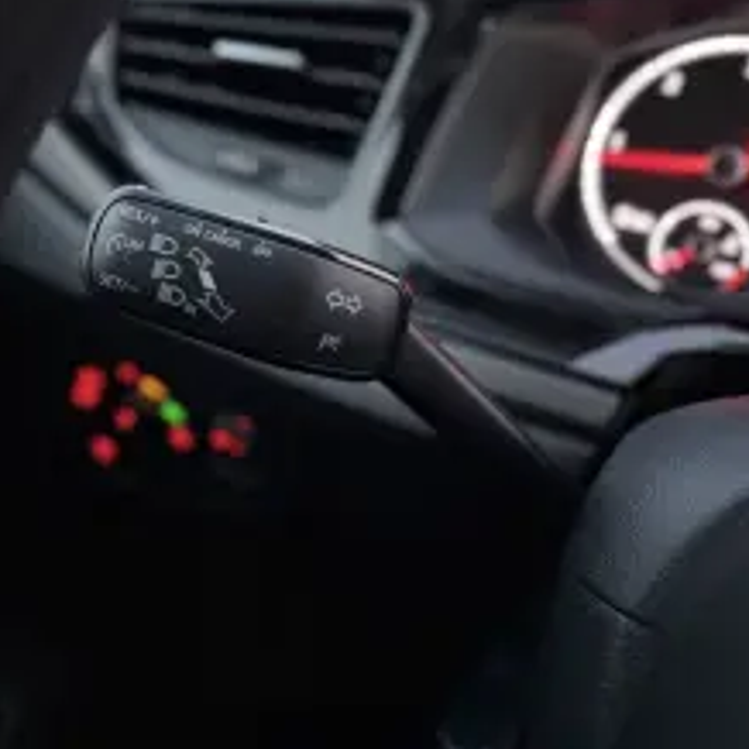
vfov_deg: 46.9
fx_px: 857
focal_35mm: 35
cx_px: 271
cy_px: 289
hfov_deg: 46.7
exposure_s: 1/16
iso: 1600
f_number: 1.78
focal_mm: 6.76
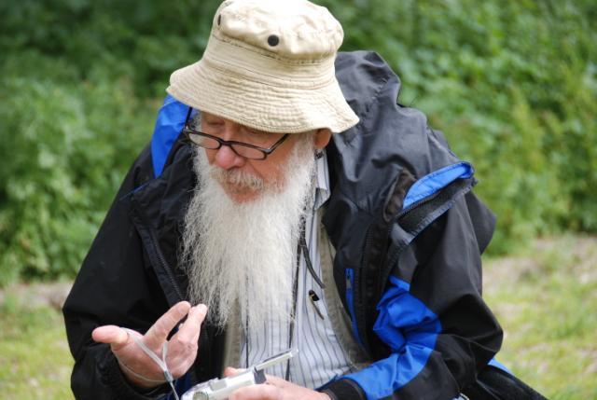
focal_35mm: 225
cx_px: 298
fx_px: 3737
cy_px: 200
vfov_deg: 6.1
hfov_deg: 9.1
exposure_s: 1/500
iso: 400
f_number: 5.6
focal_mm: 150
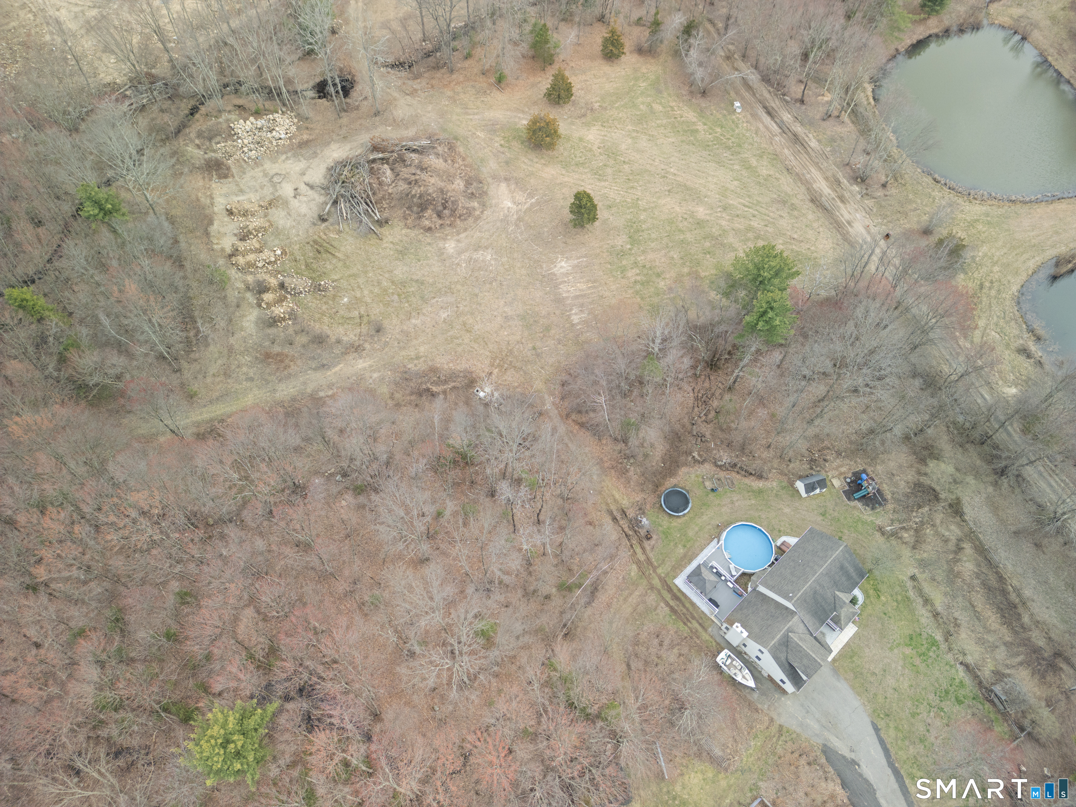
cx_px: 538
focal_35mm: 24
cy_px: 404
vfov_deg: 56.8
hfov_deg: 71.6
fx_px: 746
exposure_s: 1/90
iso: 100
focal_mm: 6.72
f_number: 1.7
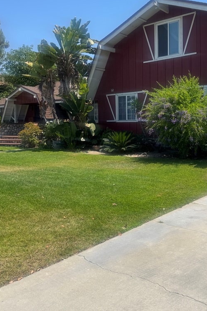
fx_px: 293
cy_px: 120
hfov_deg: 38.7
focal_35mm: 34
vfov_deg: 55.3
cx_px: 123
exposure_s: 1/4608
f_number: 1.78
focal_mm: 6.76
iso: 80
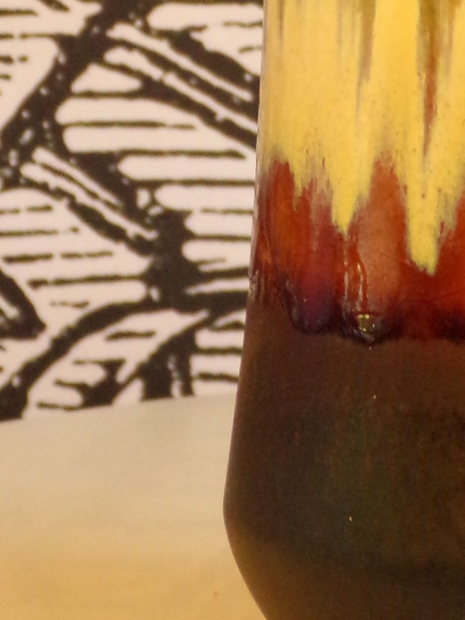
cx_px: 612
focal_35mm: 230
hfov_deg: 6.4
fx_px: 4120
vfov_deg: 8.6
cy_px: 10
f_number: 3.9
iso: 400
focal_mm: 13.3
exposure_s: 1/28
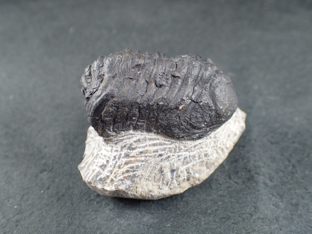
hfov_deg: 52.6
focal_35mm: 35
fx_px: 315
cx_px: 156
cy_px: 117
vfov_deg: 40.7
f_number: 2.6
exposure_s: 1/125
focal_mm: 6.42
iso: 200
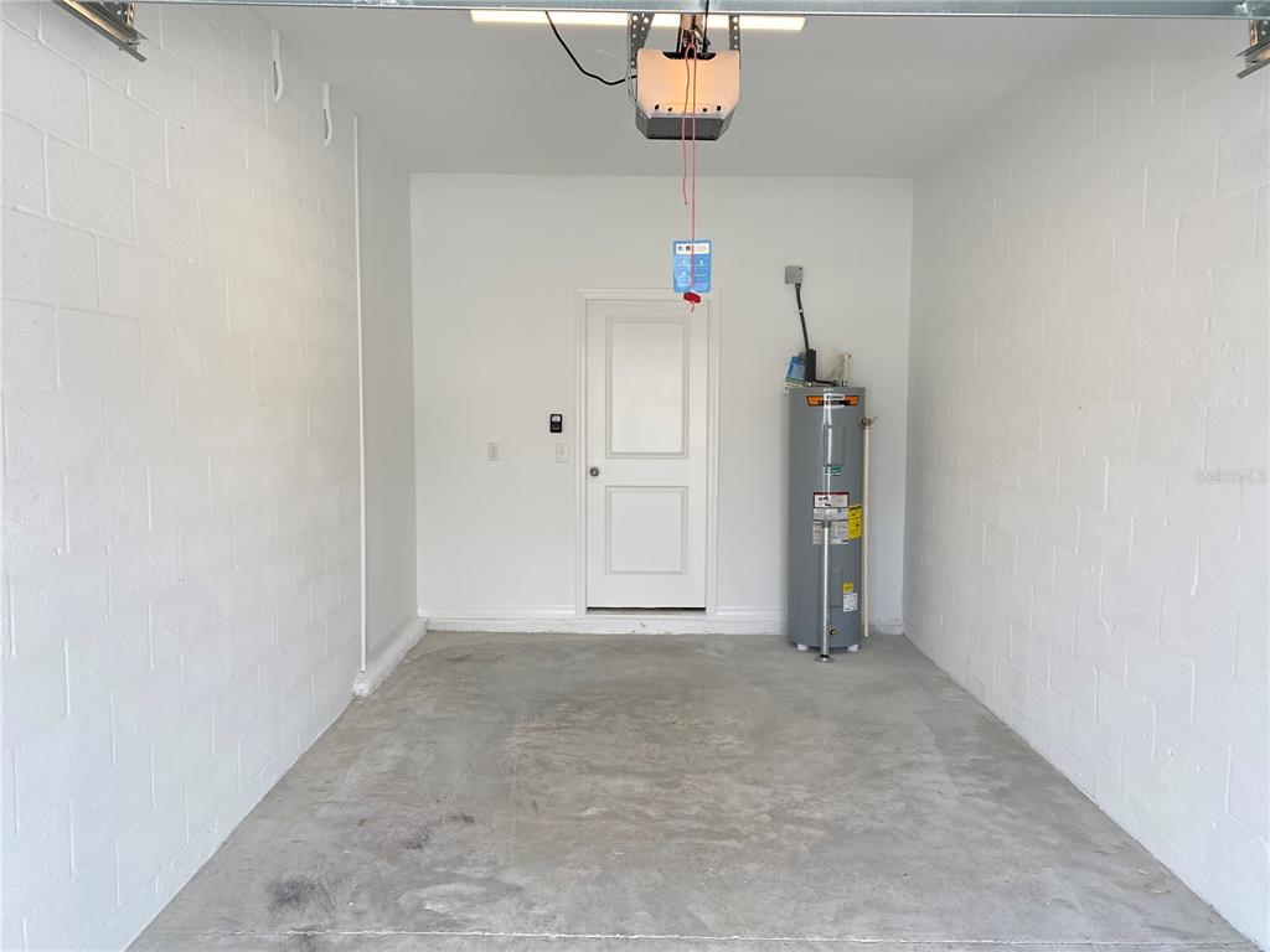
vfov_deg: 53.1
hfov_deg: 67.3
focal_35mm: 26
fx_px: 954
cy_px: 476
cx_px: 635
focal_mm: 4.25
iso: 32
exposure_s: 1/249
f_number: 1.8
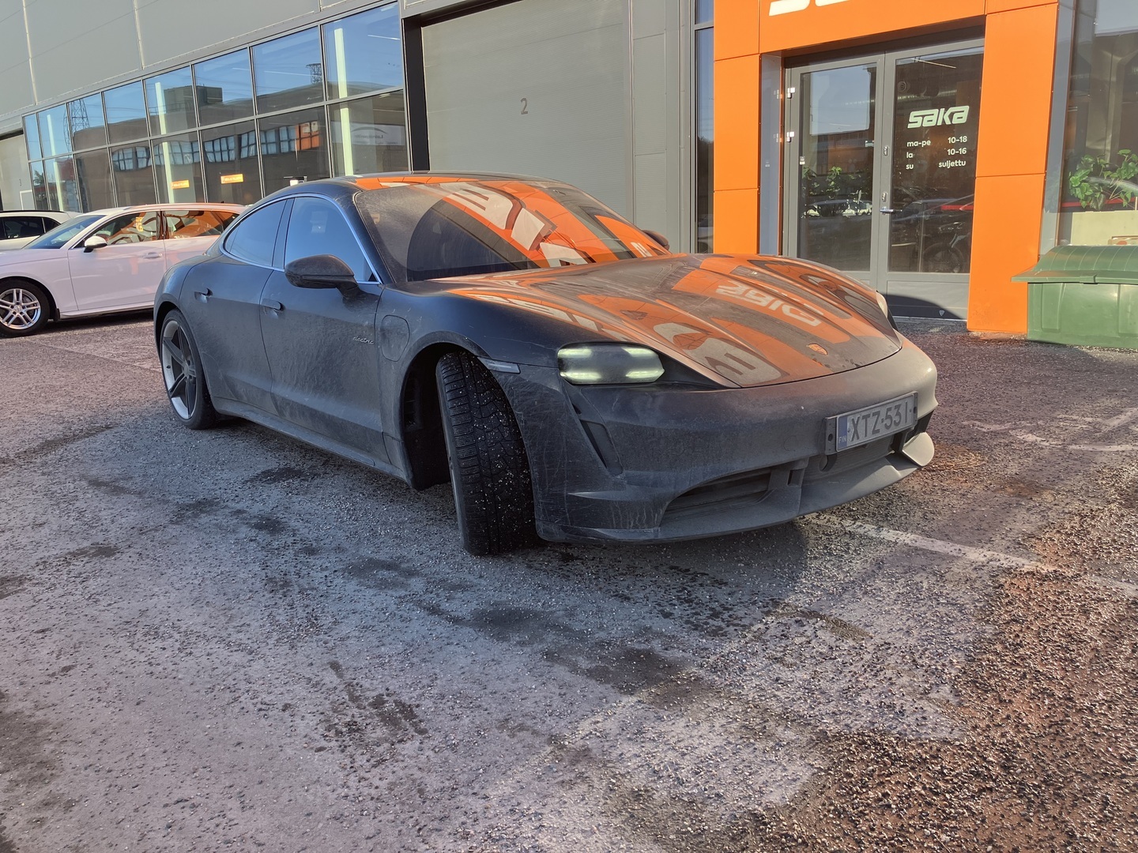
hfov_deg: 63.4
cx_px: 569
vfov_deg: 49.7
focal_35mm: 28
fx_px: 920
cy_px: 426
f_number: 1.8
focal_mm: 3.99
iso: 32
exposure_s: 1/501
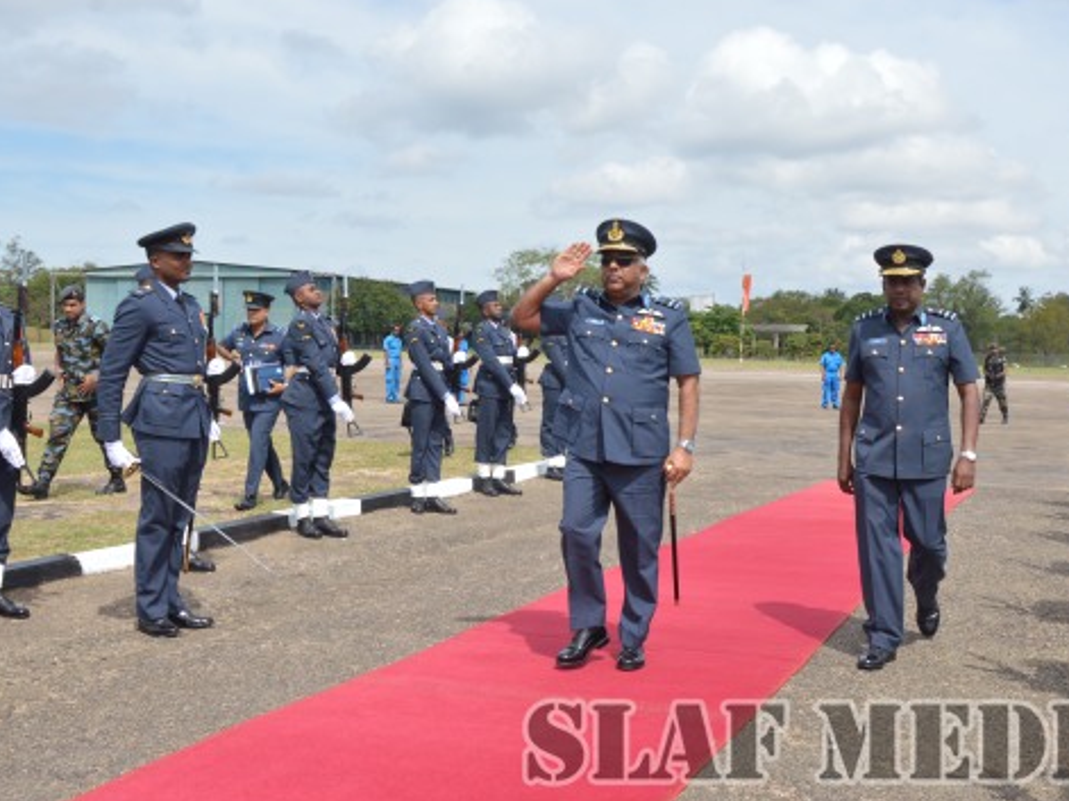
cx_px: 586
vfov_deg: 32.8
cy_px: 427
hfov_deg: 42.9
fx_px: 1358
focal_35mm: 44
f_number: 10
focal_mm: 24
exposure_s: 1/200
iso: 200
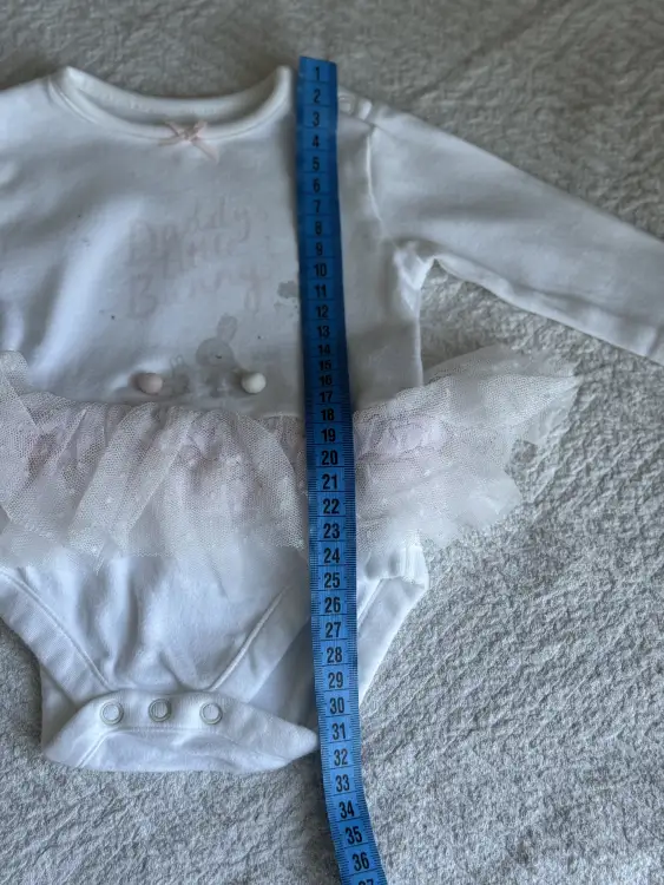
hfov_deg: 30.3
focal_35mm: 48
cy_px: 442
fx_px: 1227
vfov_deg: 39.6
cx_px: 332
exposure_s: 1/179
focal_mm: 6.76
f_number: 1.78
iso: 50
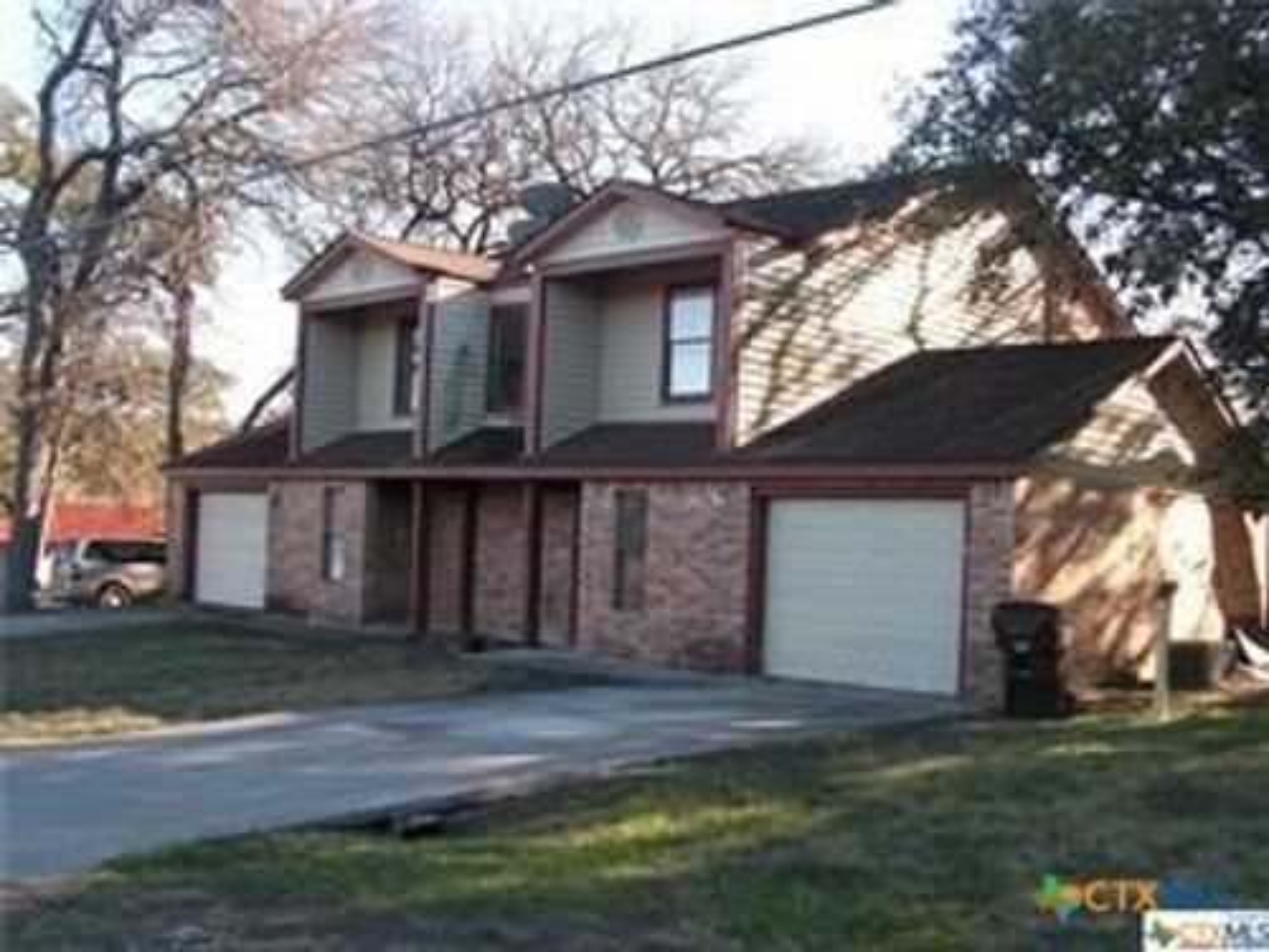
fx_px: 1320
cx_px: 634
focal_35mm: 36
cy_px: 476
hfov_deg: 51.4
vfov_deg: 39.7
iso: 50
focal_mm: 6
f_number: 4.8
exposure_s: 1/60
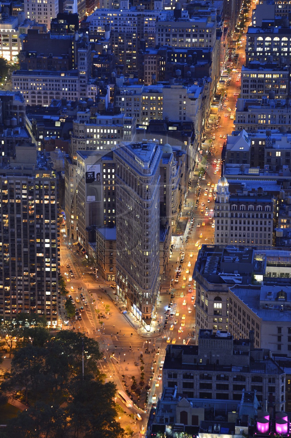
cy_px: 219
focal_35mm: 135
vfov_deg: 15.2
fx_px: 1640
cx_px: 146
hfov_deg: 10.1
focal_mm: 135
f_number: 2.8
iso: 800
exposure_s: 1/3.33
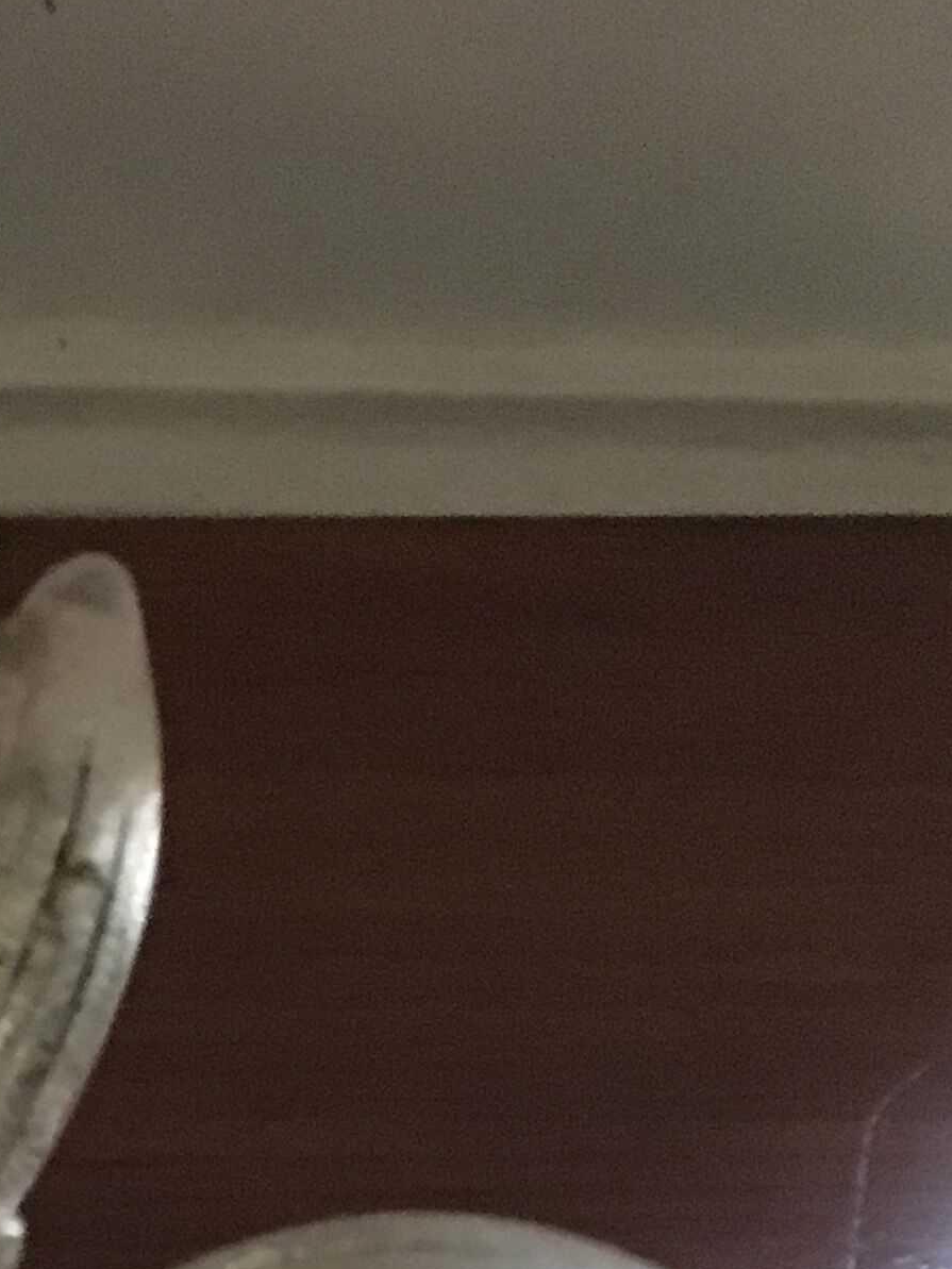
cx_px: -416
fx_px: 3593
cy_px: 2049
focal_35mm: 98
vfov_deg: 17.4
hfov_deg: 14.2
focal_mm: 4.15
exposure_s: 1/17
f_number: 2.2
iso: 640
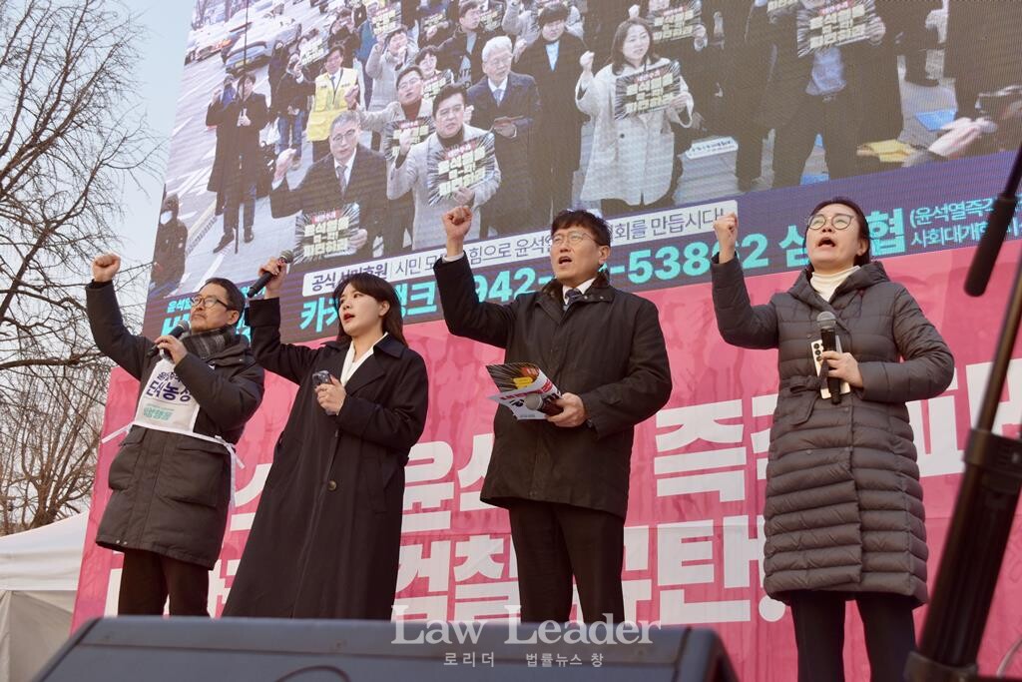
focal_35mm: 36
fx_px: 1022
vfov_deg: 36.9
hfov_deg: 53.1
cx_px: 511
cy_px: 341
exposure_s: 1/400
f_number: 6.3
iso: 320
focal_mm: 24
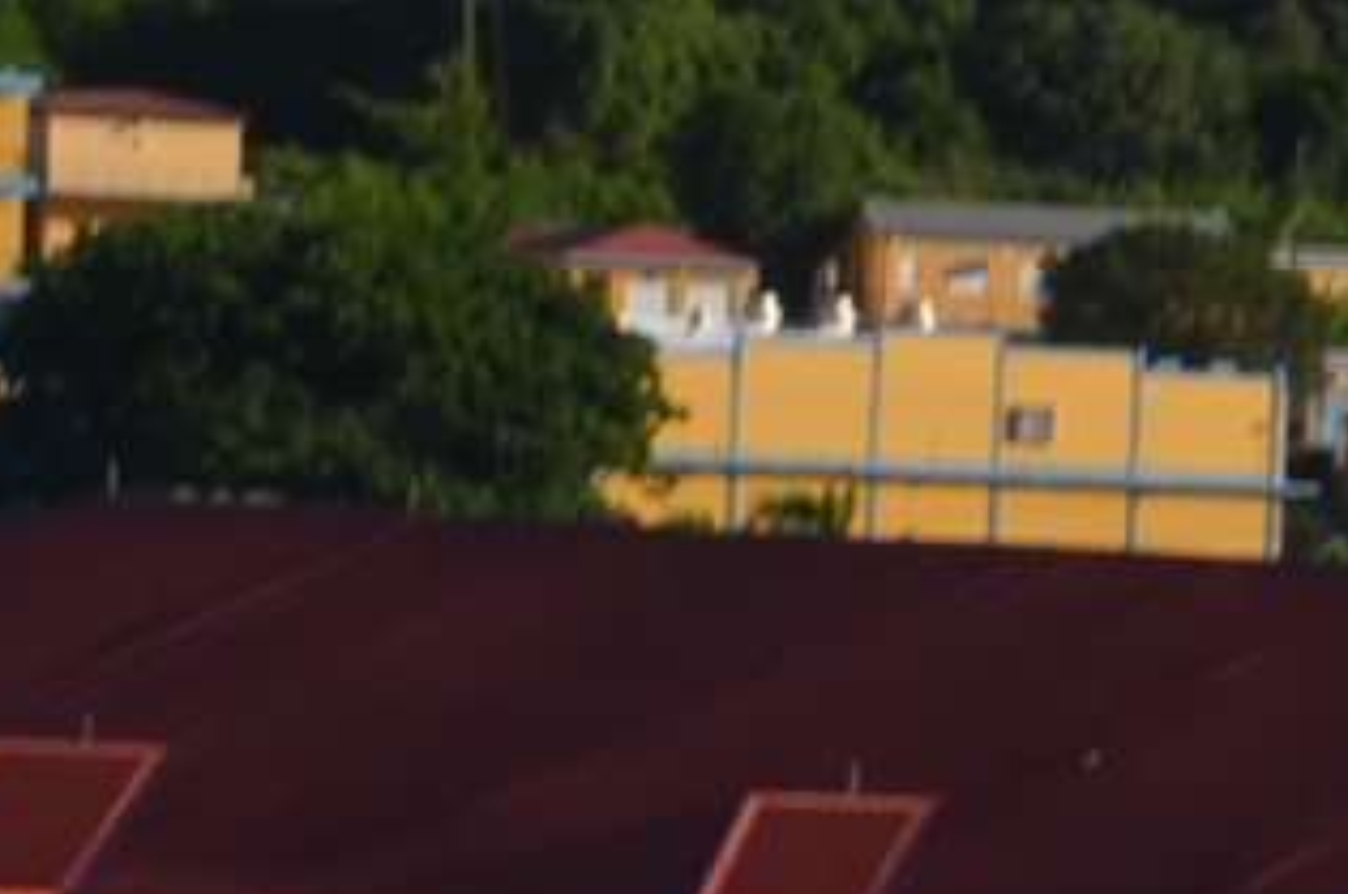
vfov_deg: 2.1
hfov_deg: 3.2
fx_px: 24487
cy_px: 2922
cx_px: 655
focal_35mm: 655
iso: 100
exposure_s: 1/200
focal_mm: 55
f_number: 11
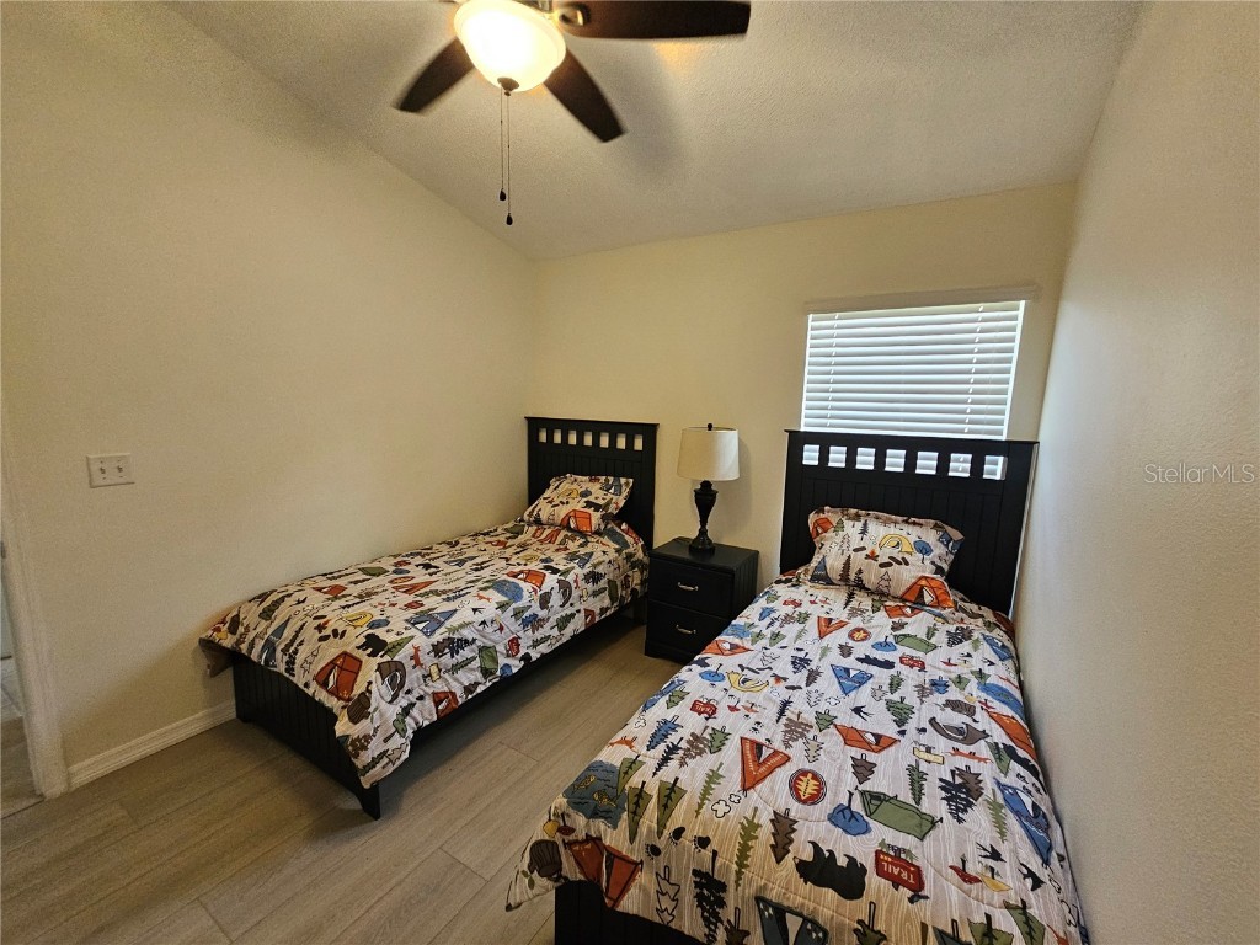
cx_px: 630
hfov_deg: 106.2
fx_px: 473
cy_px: 472
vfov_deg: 89.9
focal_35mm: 13
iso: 400
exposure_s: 1/60
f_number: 2.2
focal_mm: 2.2
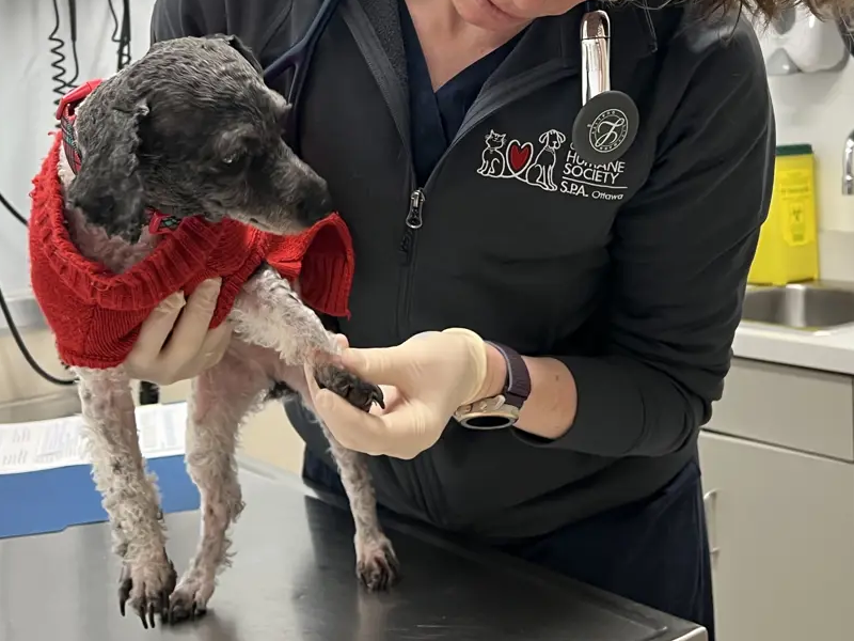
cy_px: 171
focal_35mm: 52
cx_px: 448
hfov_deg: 36.8
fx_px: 1283
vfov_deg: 27.7
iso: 80
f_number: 1.5
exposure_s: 1/60
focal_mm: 5.7
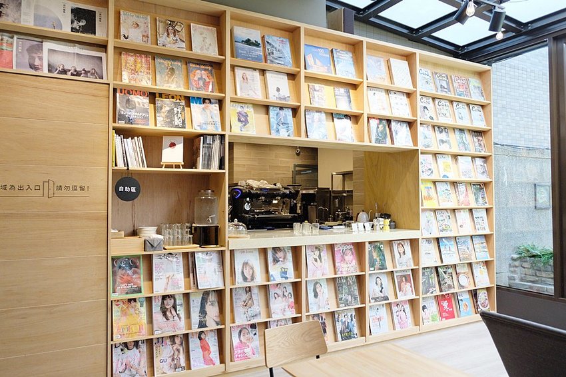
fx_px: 424
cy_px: 188
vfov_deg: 47.9
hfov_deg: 67.4
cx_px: 283
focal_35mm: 27
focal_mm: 18
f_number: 2.8
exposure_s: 1/110
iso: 400
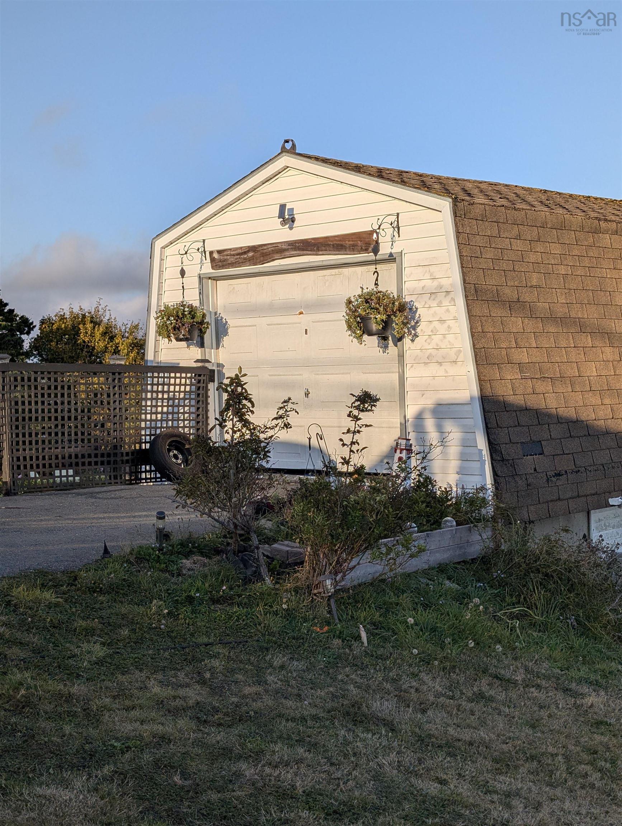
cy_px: 413
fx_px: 1171
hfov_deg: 29.7
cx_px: 311
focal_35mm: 49
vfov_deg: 38.9
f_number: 1.68
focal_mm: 6.9
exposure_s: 1/1468
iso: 21
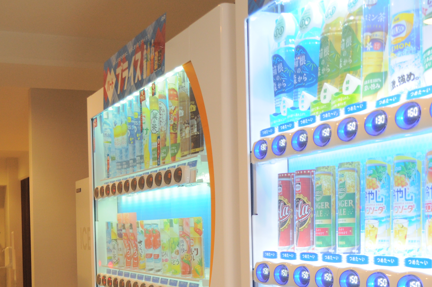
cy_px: 222
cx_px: 265
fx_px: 731
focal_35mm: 61
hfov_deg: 32.8
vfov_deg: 22.0
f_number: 4
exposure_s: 1/60
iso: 640
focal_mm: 22
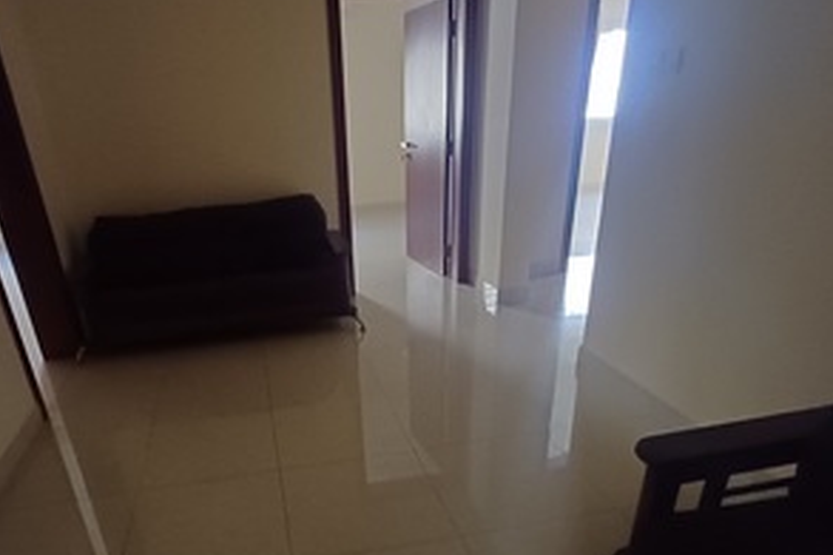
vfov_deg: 47.4
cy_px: 426
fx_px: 601
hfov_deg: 69.0
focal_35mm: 26
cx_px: 351
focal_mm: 1.64
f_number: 2.2
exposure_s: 1/20
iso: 640
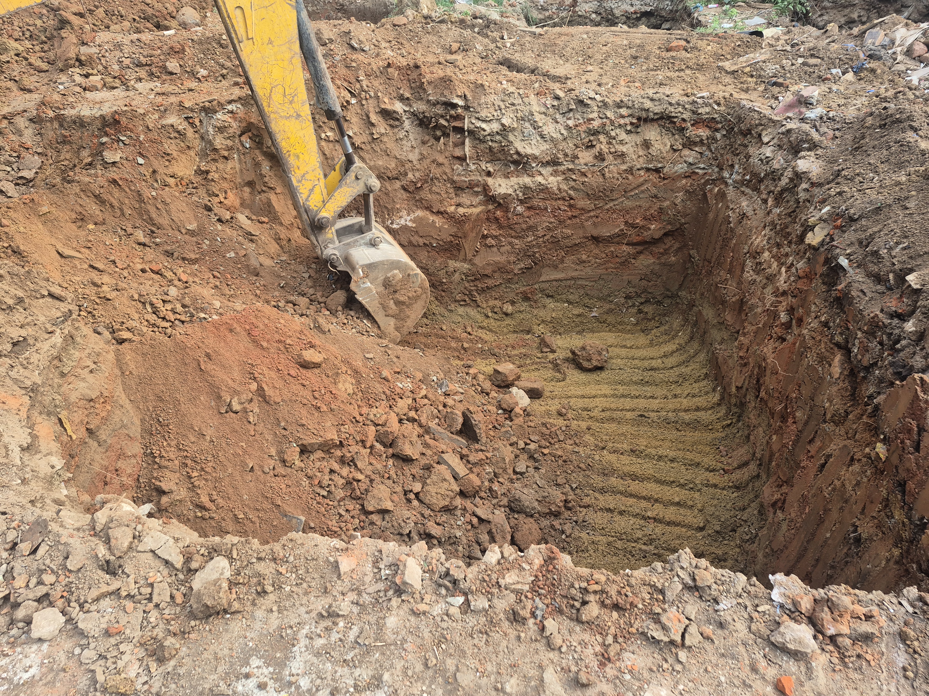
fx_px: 617
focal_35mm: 23
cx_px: 464
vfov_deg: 58.9
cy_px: 348
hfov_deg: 73.9
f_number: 1.8
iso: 32
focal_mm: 5.4
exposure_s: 1/180
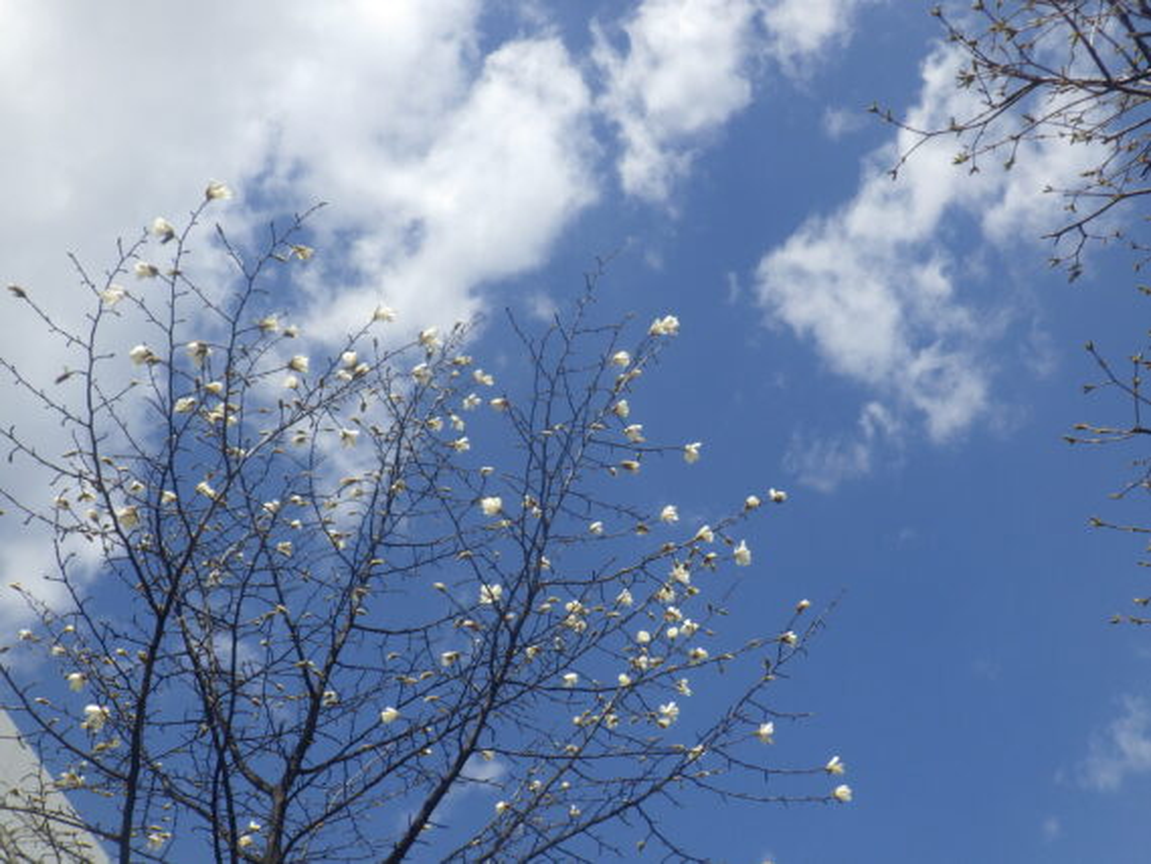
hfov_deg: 53.9
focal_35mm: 34
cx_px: 576
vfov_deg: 41.8
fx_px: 1131
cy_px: 432
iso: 125
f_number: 4.6
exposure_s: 1/1000
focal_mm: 6.1
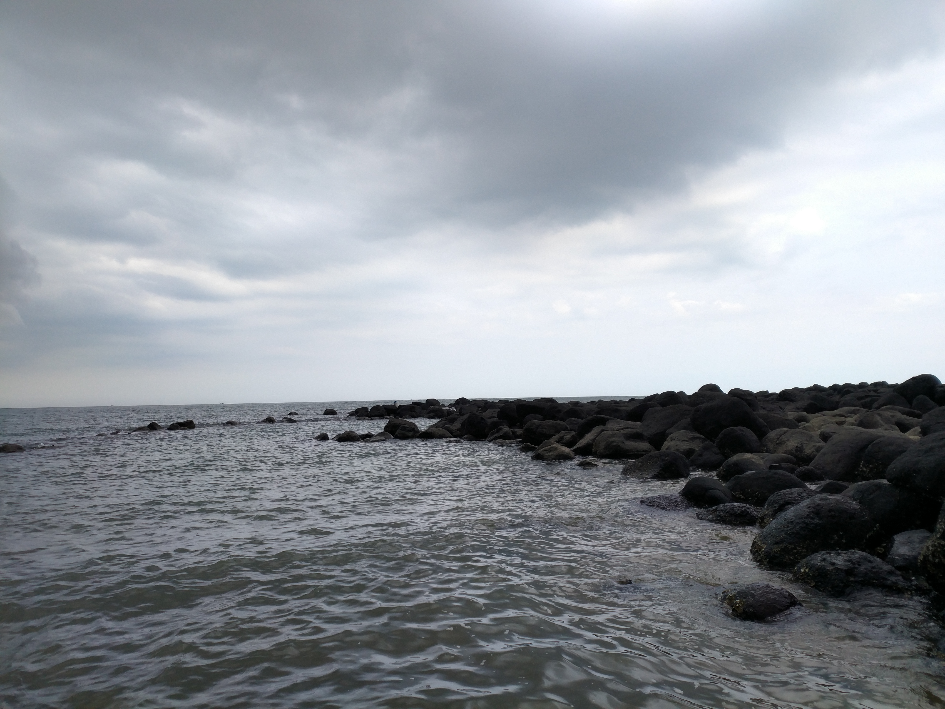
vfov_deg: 51.4
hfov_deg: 65.3
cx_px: 472
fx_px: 737
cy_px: 354
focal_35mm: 27
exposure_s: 1/606
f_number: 2.2
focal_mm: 4.73
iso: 100
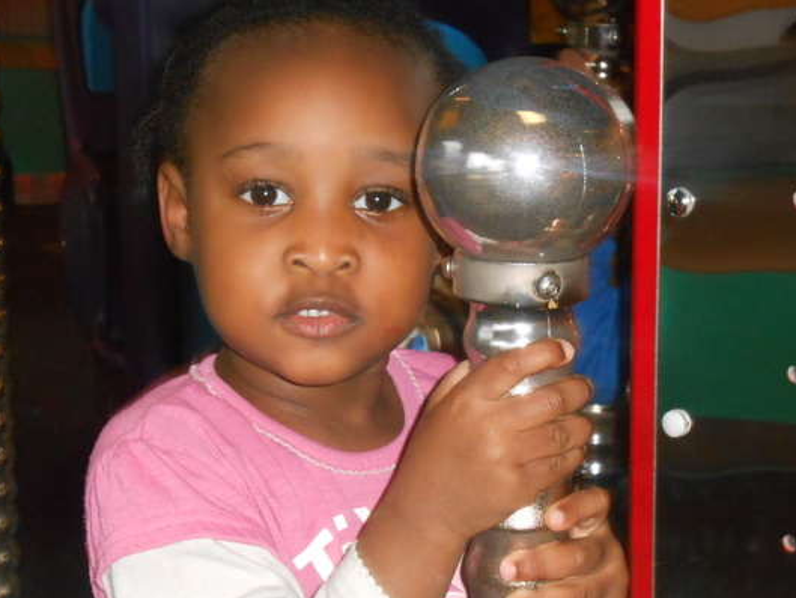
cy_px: 313
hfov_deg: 20.0
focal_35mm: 98
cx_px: 439
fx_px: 2254
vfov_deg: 15.1
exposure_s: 1/60
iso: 640
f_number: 6.6
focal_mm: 14.5
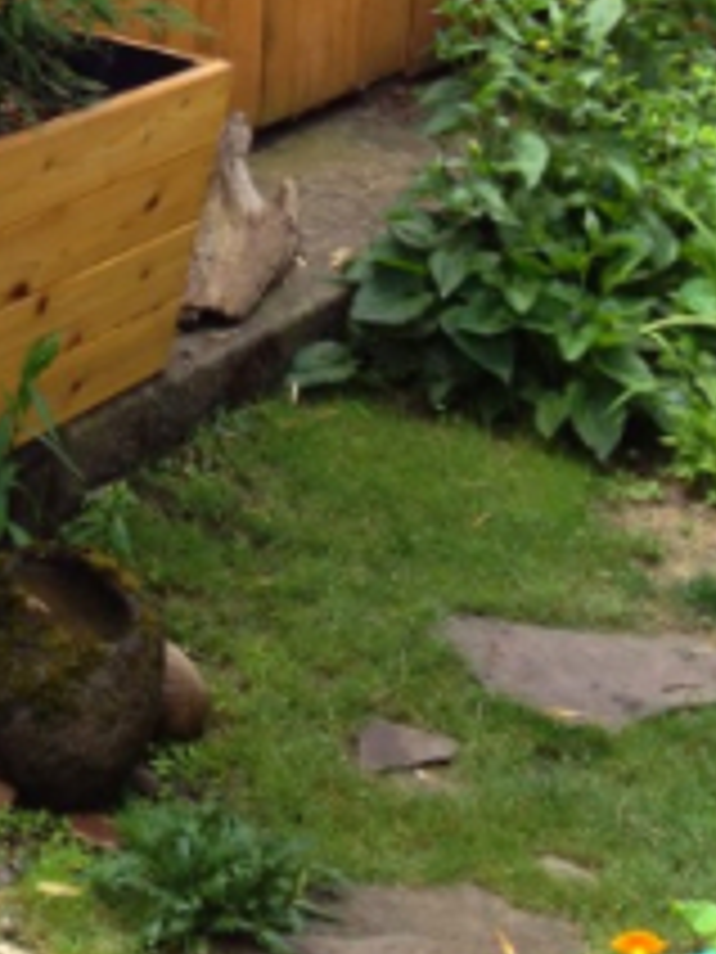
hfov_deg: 16.1
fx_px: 2427
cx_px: -135
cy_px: -115
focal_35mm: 88
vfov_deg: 21.1
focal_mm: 4.28
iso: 64
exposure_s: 1/262
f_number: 2.4
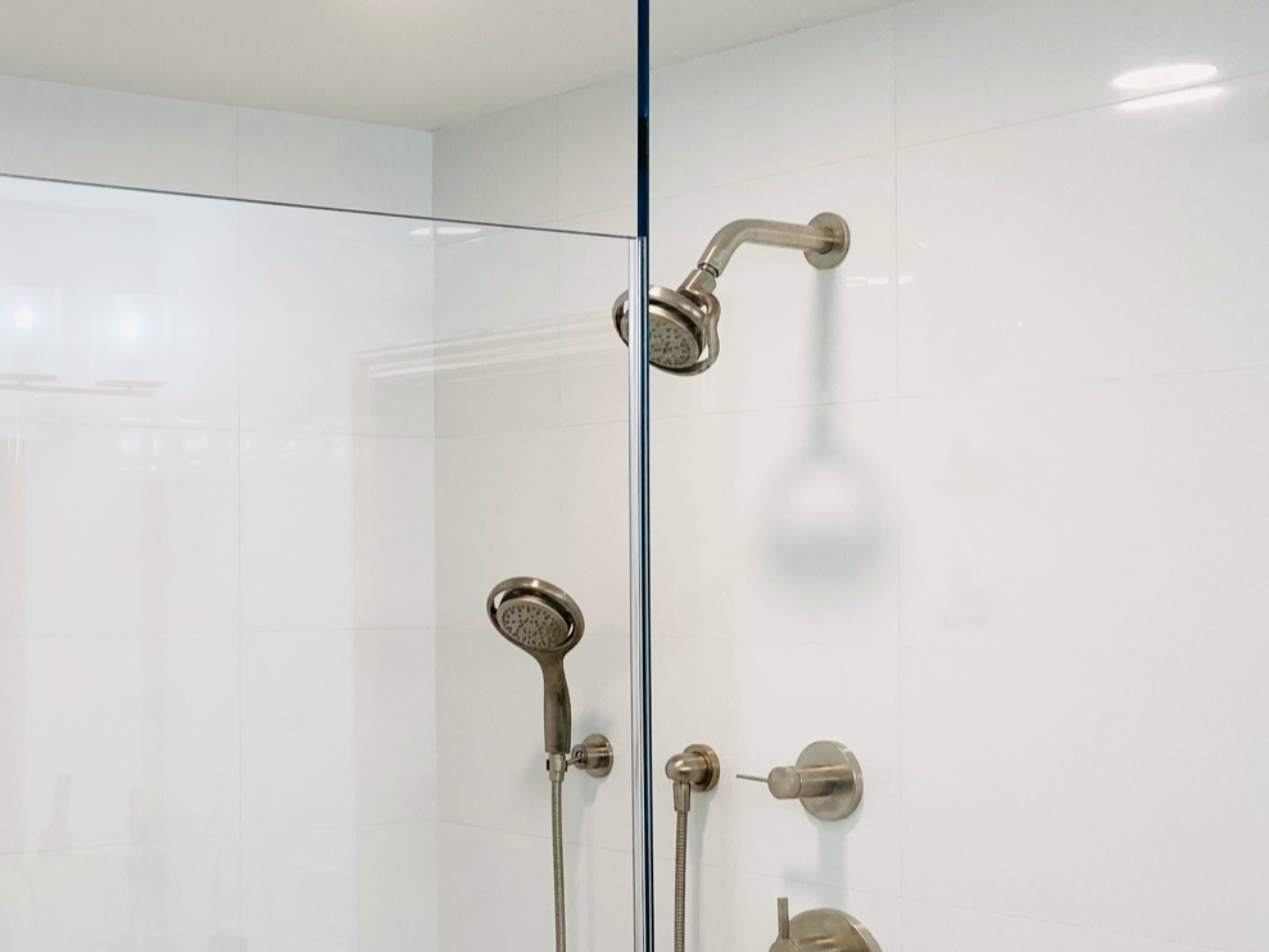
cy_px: 543
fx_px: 2127
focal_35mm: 58
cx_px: 202
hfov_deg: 32.1
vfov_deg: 25.2
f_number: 1.8
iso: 40
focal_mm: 3.99
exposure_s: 1/120
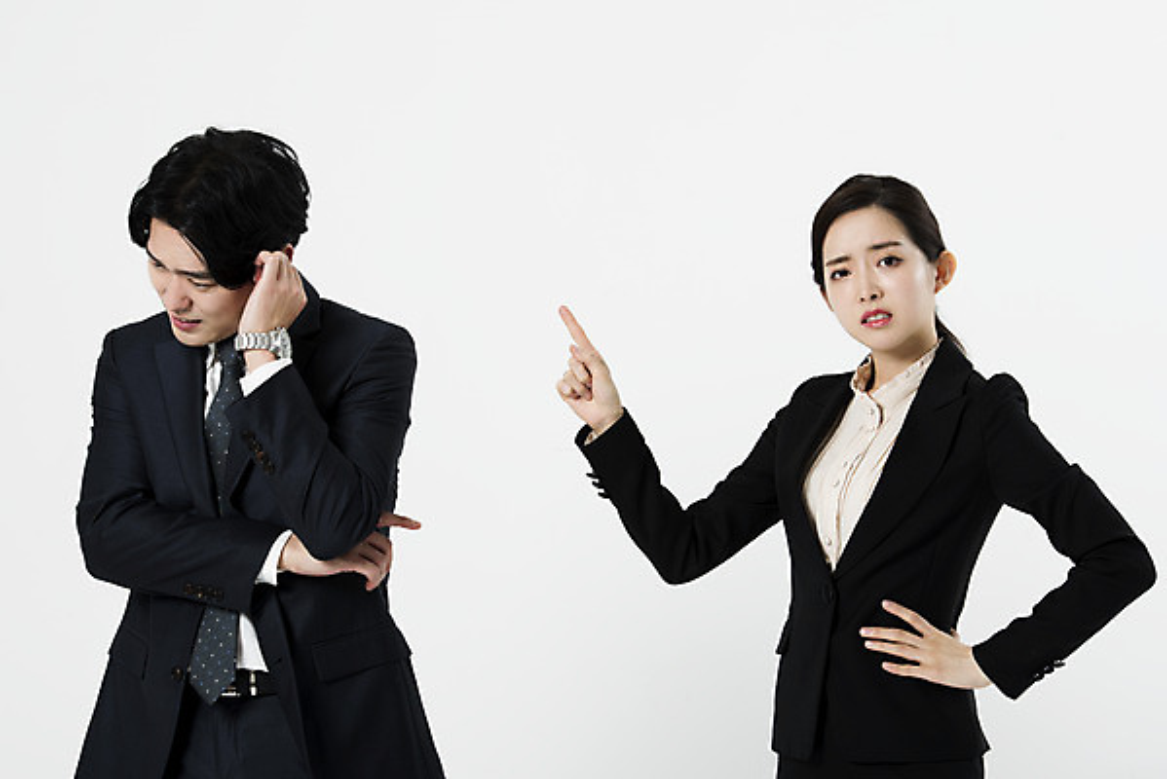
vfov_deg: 14.4
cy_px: 390
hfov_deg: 21.4
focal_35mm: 95
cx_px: 584
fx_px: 3081
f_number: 8
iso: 64
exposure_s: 1/125
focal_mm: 95
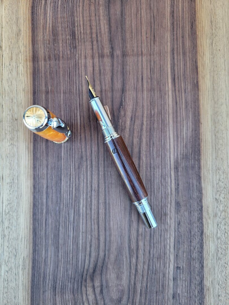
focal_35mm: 26
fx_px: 229
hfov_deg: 53.1
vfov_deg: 67.3
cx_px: 114
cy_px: 152
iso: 80
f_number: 1.8
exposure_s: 1/100
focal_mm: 5.4
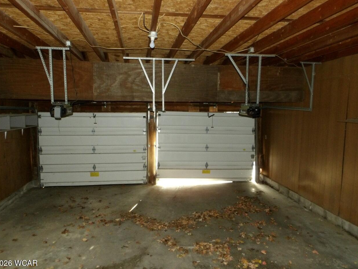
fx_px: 248
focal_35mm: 24
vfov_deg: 56.8
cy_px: 136
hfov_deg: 71.6
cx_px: 174
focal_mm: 4.2
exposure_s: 1/30
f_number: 4.1
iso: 640
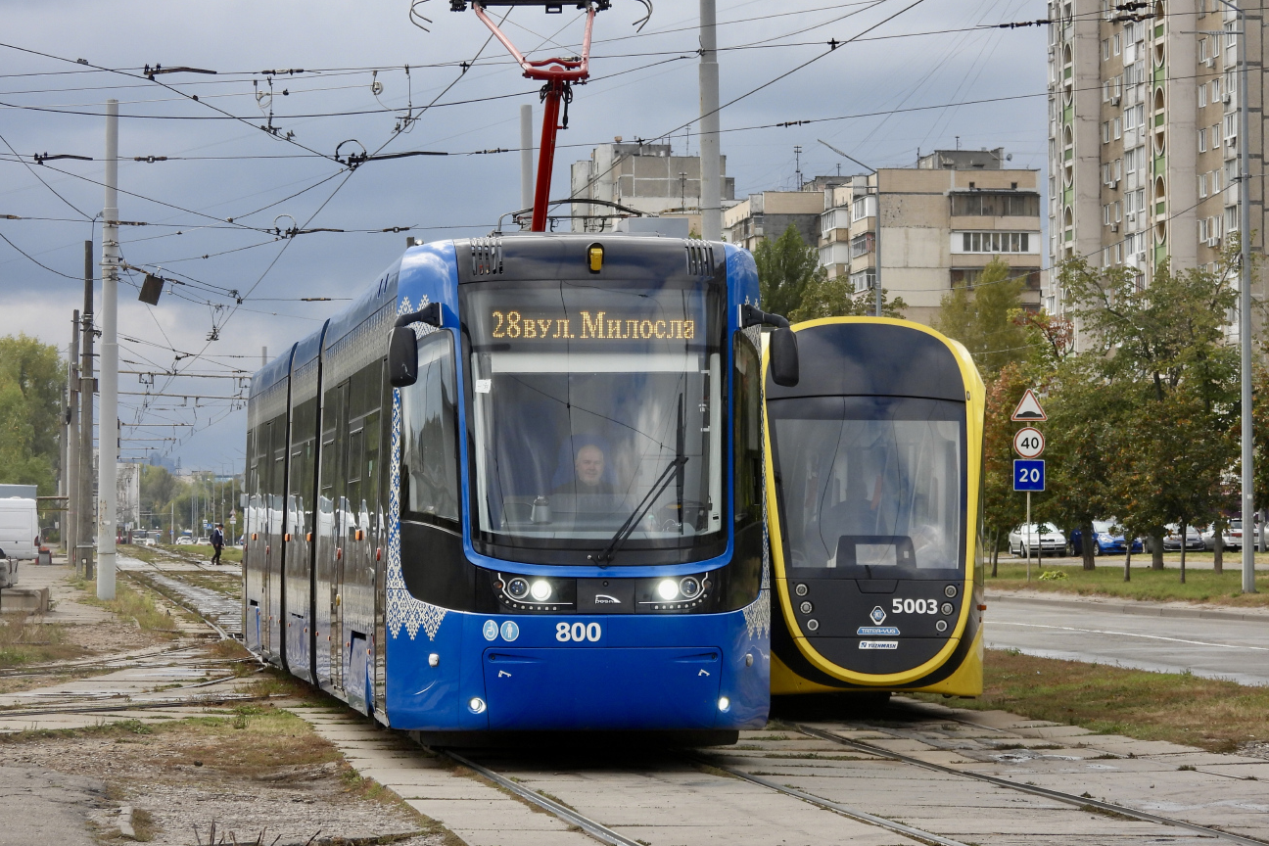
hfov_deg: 17.1
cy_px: 371
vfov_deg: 11.4
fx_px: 4230
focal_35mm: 120
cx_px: 634
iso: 100
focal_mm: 20.5
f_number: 4
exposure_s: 1/320
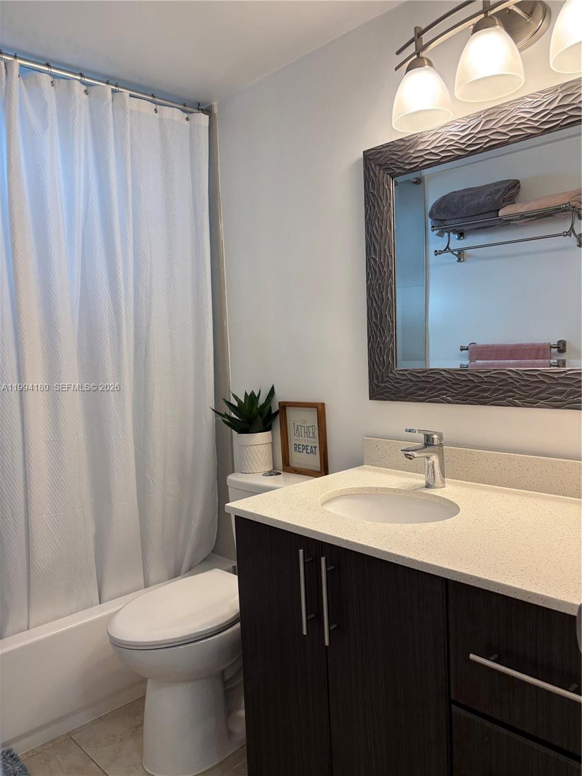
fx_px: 583
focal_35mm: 26
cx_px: 291
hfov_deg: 53.1
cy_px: 388
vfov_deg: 67.3
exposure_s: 1/120
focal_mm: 5.96
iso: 80
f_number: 1.6
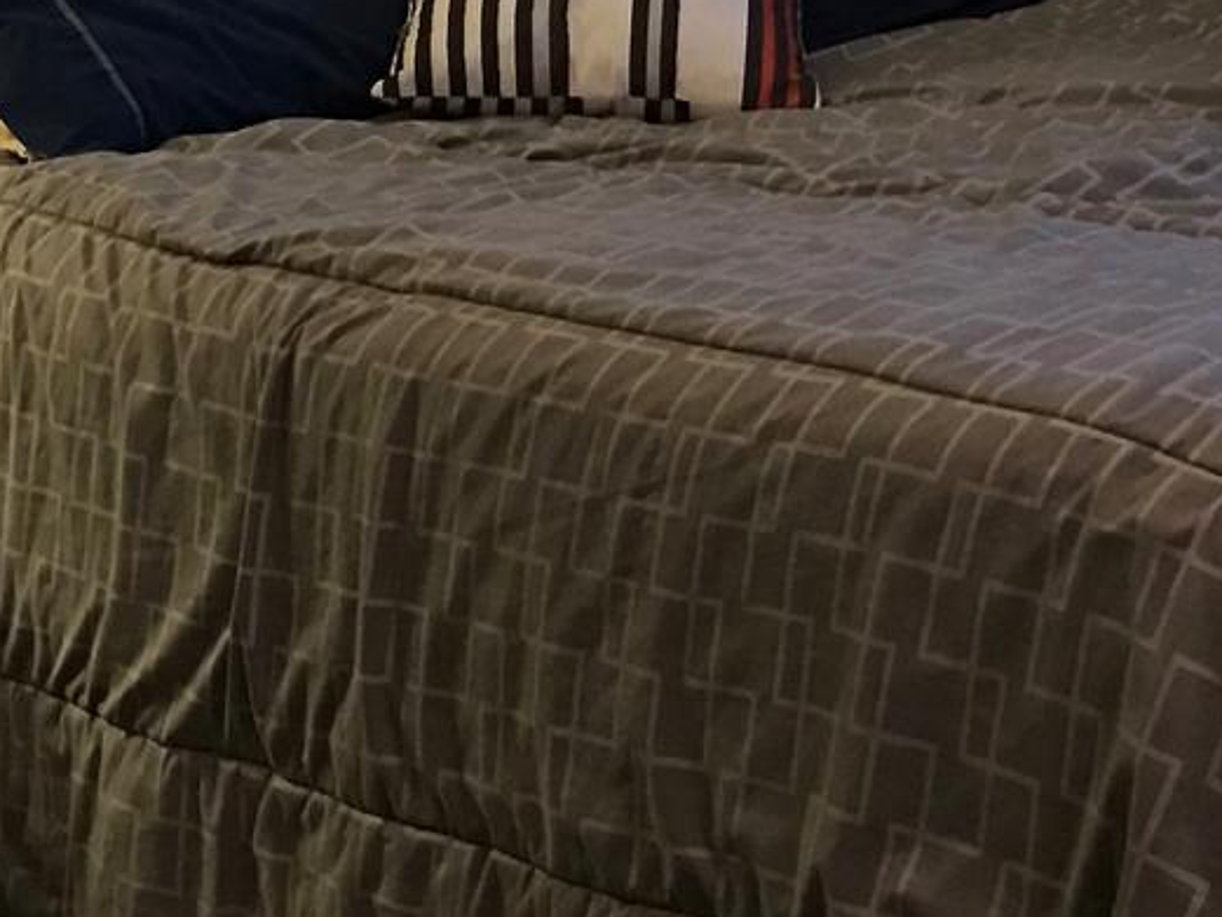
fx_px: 4025
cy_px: -124
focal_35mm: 114
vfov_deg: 12.7
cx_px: 929
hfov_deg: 17.2
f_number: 2.2
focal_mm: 4.15
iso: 80
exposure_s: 1/8
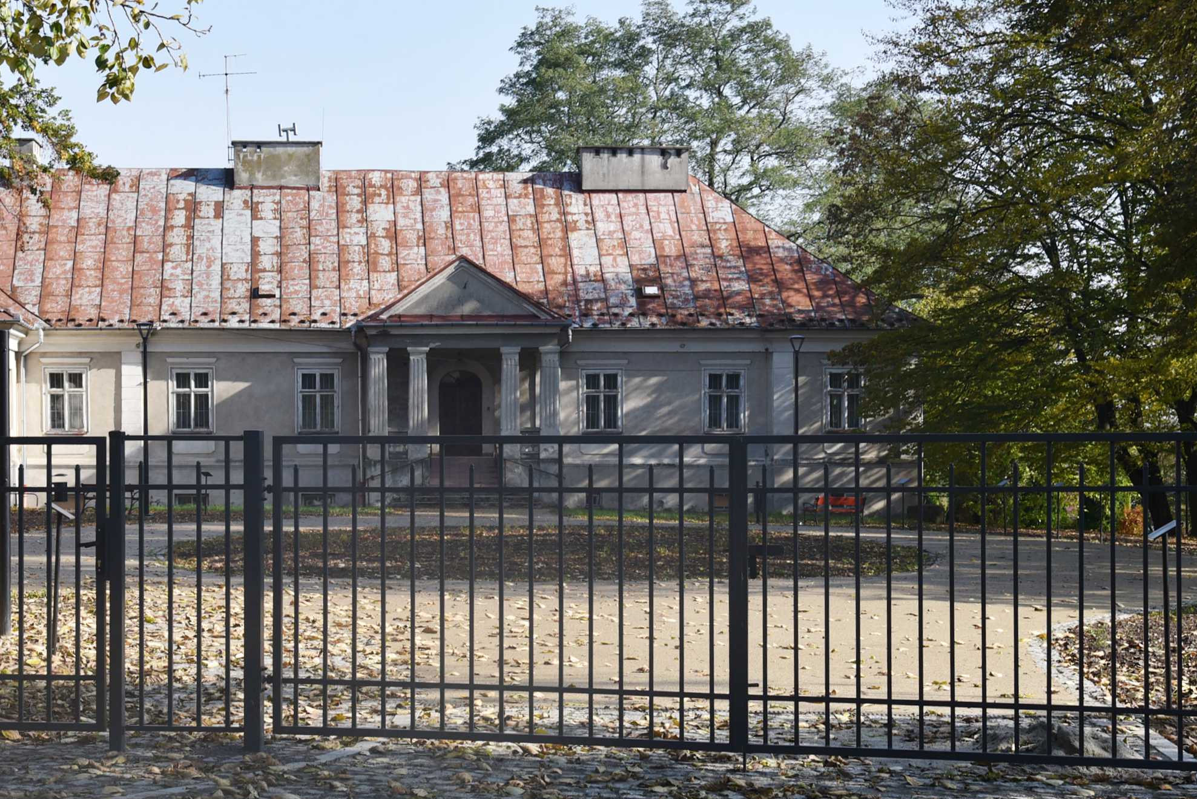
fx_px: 2328
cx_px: 446
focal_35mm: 70
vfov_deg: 19.4
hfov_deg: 28.7
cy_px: 521
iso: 200
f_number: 8
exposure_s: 1/250
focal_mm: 46
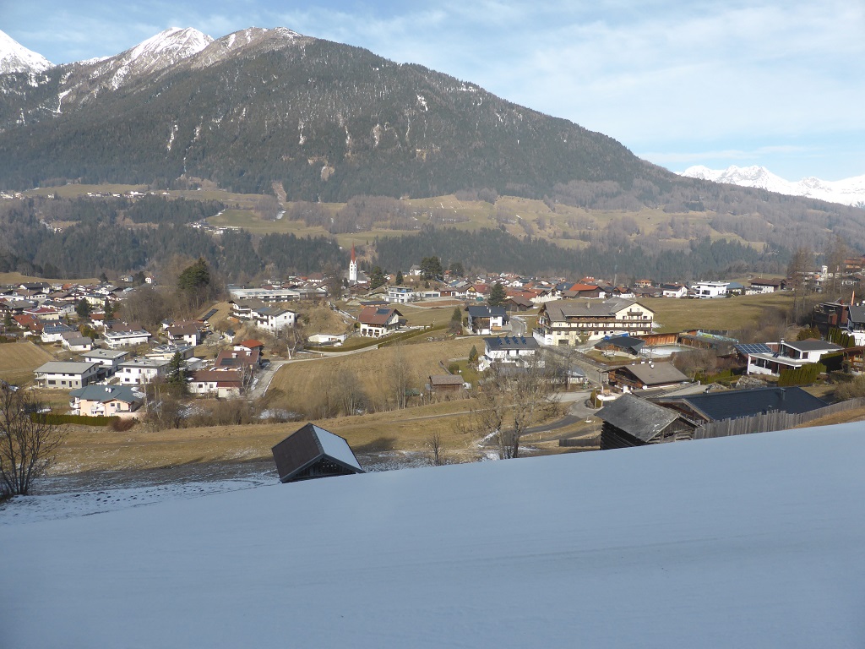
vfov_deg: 54.9
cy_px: 324
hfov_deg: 69.4
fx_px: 625
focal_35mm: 25
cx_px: 432
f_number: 3.3
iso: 100
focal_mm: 4.3
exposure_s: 1/1000
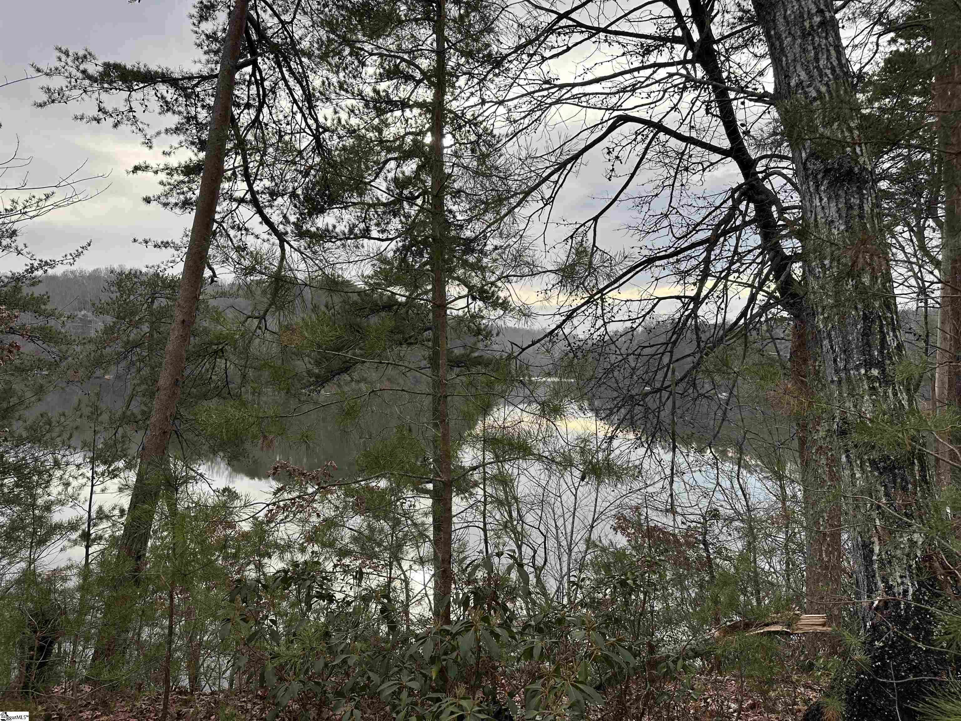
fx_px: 666
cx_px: 480
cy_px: 360
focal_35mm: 24
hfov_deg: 71.6
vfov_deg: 56.8
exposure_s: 1/918
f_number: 1.78
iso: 80
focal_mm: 6.86
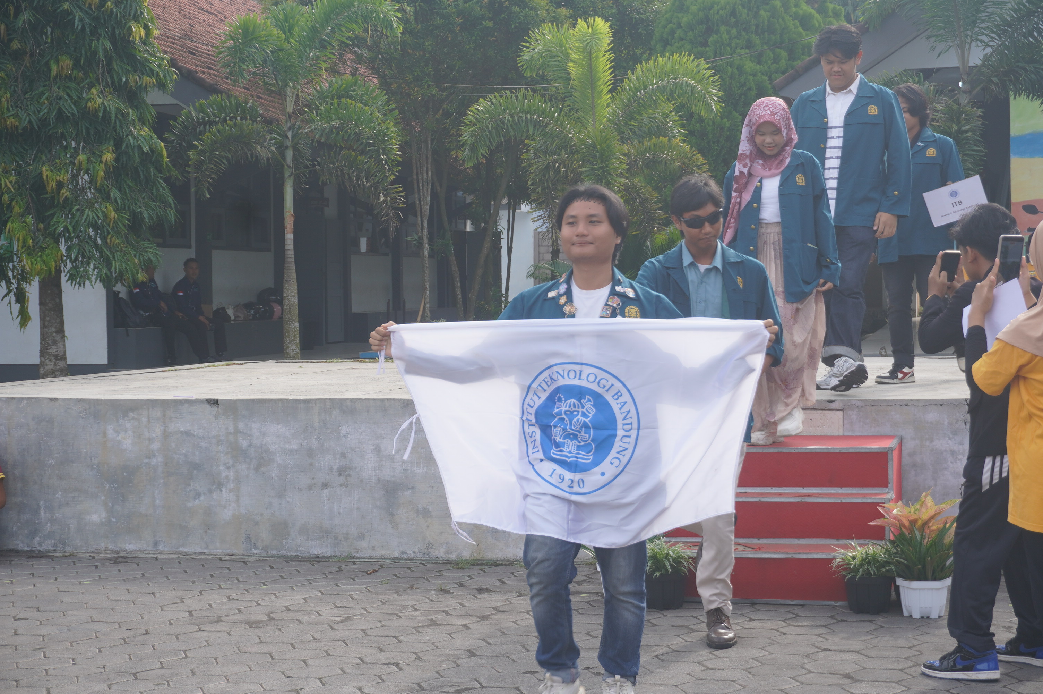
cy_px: 347
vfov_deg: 21.0
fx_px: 1867
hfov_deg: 31.2
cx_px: 522
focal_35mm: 64
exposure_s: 1/250
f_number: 5.6
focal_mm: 43
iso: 100
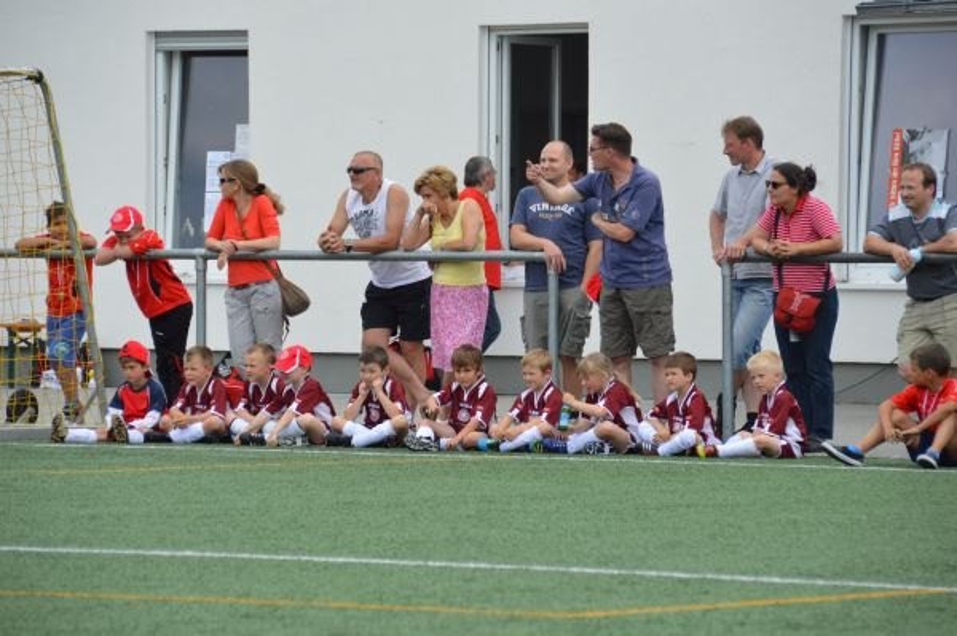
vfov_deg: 6.8
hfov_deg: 10.2
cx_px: 478
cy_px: 318
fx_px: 5379
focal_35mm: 202
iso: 400
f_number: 5.6
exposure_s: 1/1250
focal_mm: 135
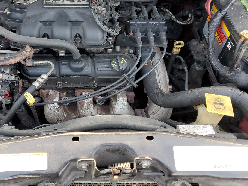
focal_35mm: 36
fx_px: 258
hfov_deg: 50.3
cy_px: 58
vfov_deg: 39.1
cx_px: 80
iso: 58
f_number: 1.5
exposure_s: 1/120
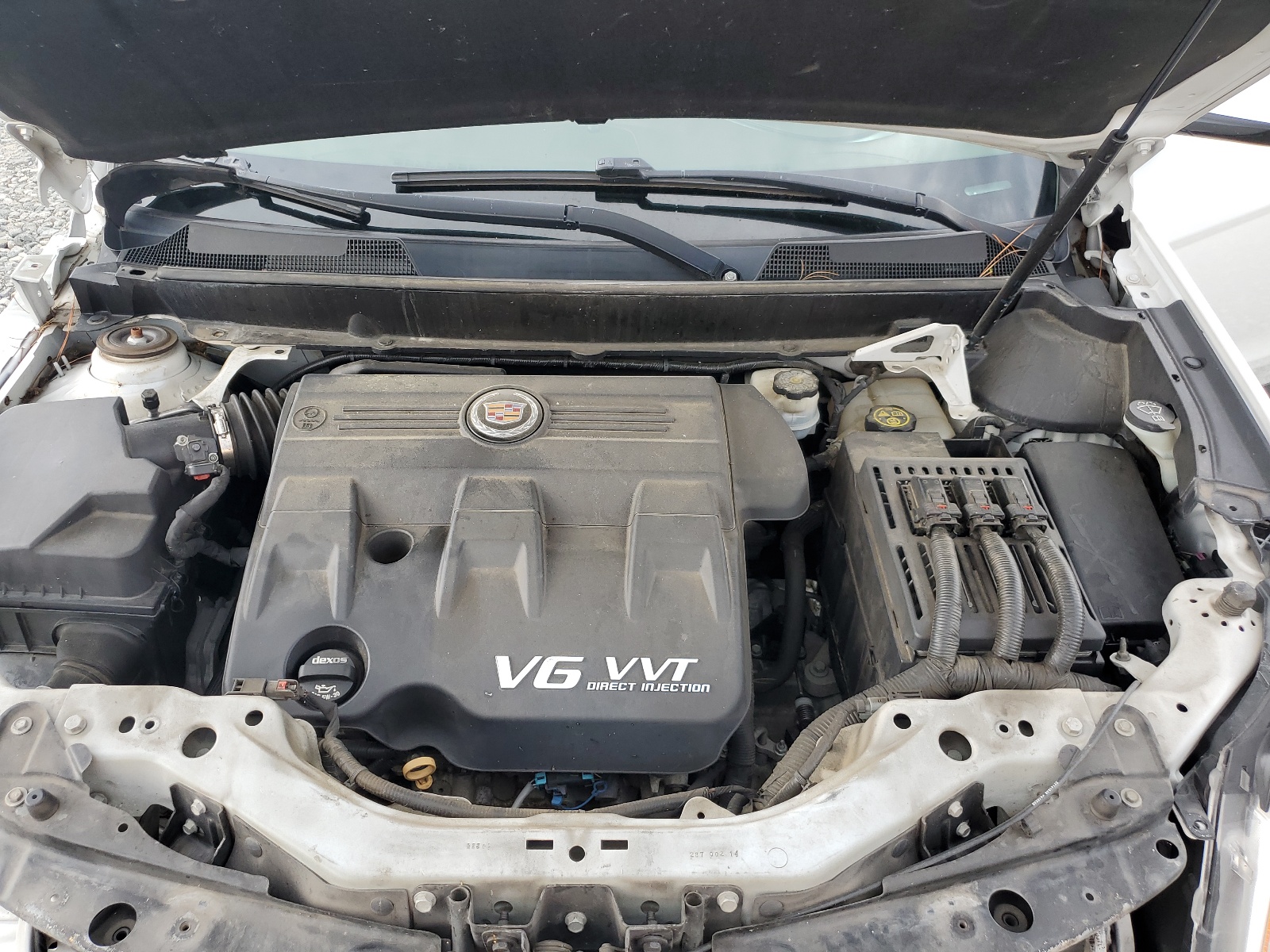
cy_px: 476
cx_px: 635
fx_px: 954
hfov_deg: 67.3
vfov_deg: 53.1
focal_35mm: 26
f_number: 1.5
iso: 50
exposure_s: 1/312
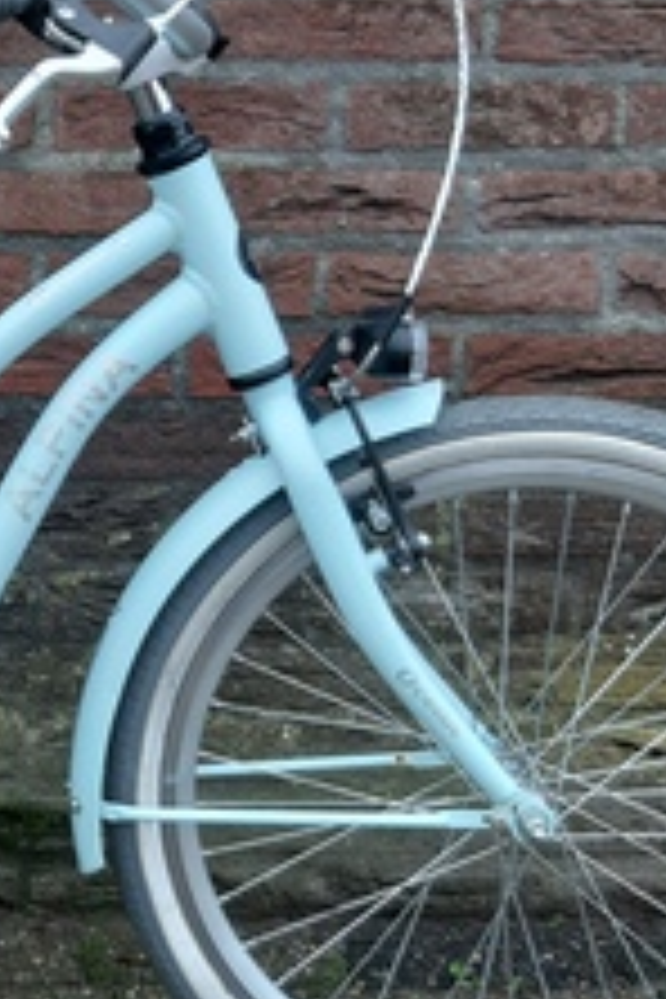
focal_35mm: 81
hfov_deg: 16.0
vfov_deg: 25.1
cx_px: -212
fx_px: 2248
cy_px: 486
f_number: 1.7
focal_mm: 3.93
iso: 80
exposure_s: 1/50
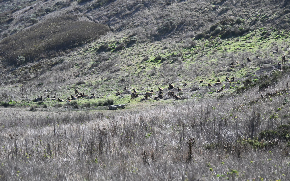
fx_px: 1794
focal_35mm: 227
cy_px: 89
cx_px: 135
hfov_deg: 9.2
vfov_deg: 5.8
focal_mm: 200
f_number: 11
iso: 8000
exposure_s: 1/8000
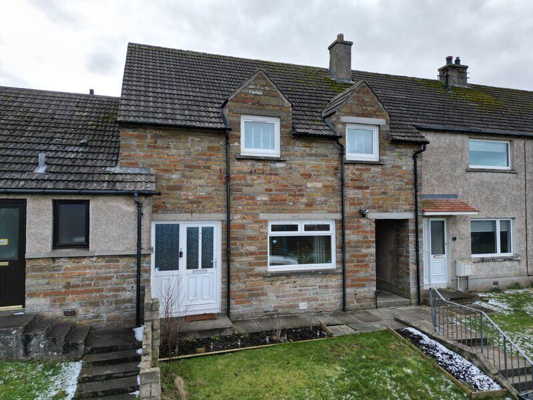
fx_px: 370
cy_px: 200
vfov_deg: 56.8
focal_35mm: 24
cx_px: 266
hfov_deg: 71.6
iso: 100
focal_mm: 6.72
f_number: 1.7
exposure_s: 1/725
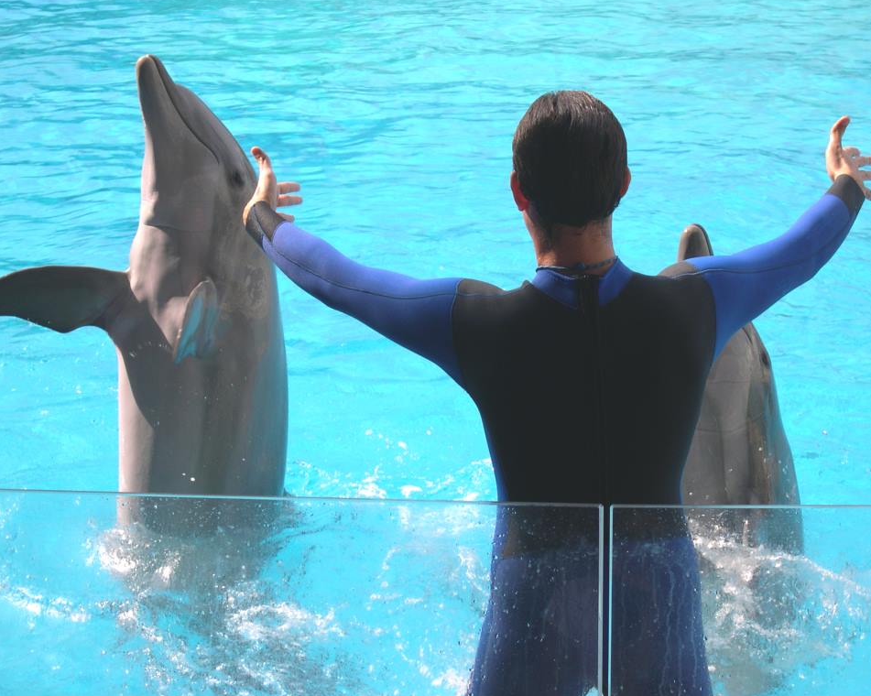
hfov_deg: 18.8
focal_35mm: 102
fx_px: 2628
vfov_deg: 15.1
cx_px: 423
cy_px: 347
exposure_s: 1/329
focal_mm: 20.5
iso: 100
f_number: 4.6
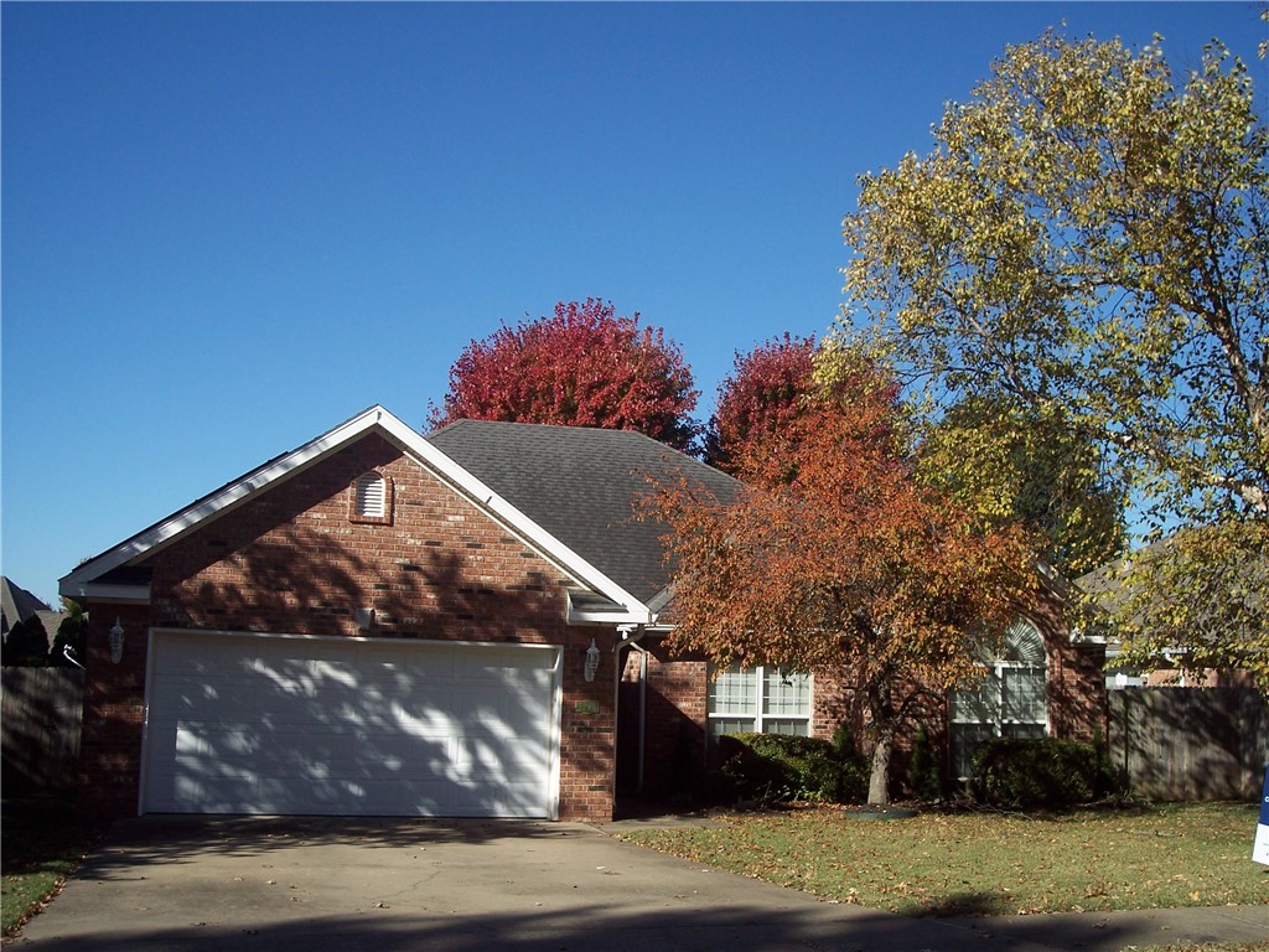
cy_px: 476
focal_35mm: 39
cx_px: 634
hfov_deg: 47.9
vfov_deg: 36.8
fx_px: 1430
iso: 100
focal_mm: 8
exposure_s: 1/1000
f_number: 4
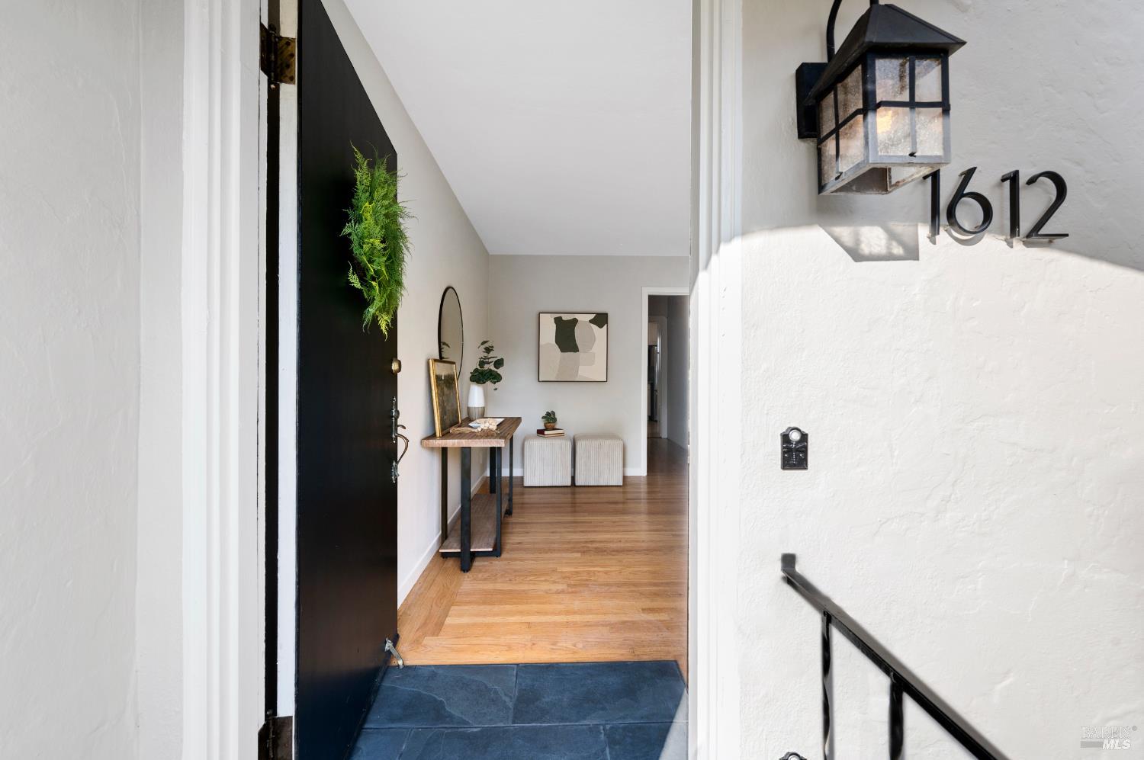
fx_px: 444
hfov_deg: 104.3
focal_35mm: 14
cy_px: 380
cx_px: 572
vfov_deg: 81.1
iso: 250
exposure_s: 1/50
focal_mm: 14
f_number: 9
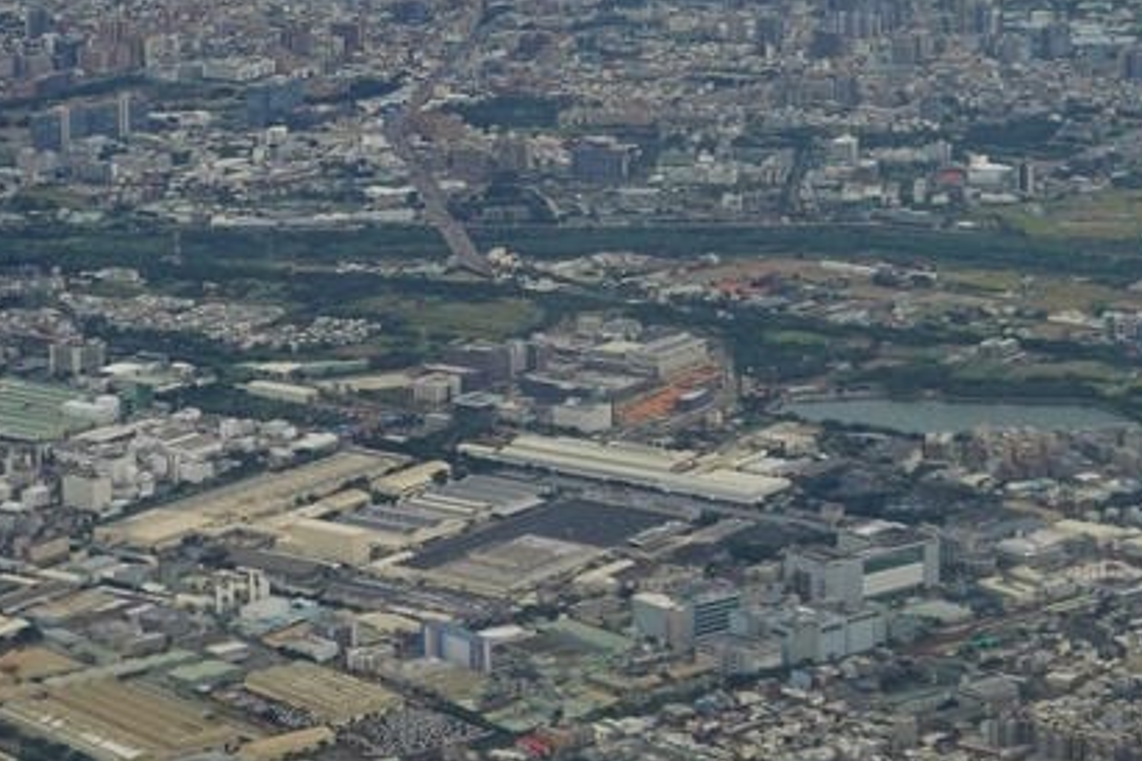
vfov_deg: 9.2
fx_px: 4631
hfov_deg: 14.1
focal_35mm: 146
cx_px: 492
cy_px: -322
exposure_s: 1/250
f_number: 4
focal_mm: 19.03
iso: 100
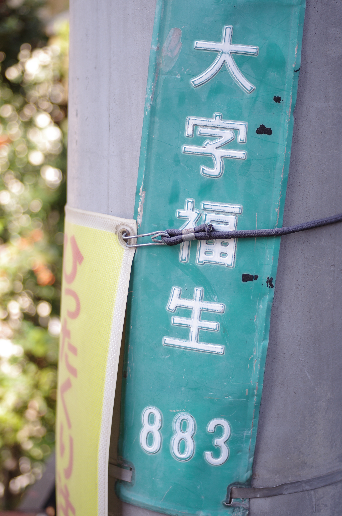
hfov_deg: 22.5
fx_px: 859
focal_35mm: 60
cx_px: 171
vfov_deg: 33.5
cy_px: 258
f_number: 2.8
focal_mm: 40
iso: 125
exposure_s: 1/200
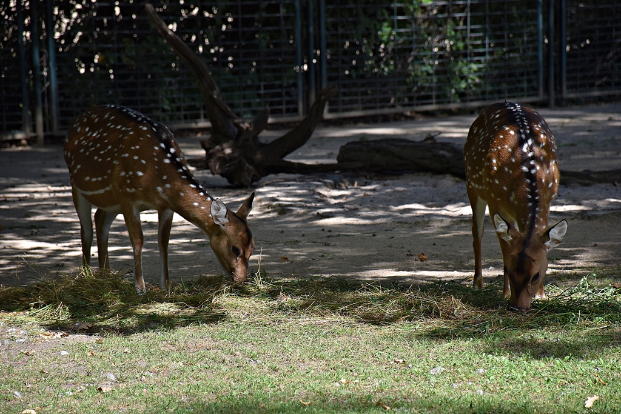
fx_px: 3623
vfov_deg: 6.5
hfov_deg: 9.8
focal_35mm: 210
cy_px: 207
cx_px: 310
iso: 500
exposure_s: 1/1000
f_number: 5.6
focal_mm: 140
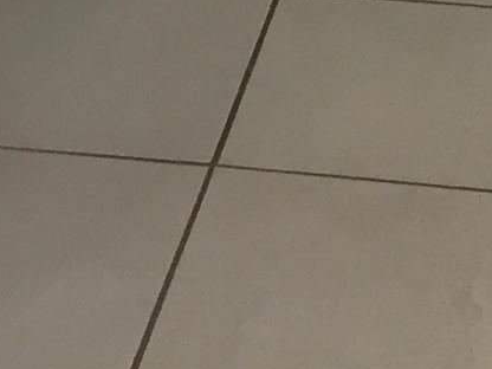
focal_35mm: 209
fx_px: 2971
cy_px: -945
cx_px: 119
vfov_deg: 6.2
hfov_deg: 9.5
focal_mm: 4.15
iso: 32
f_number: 2.2
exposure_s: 1/30
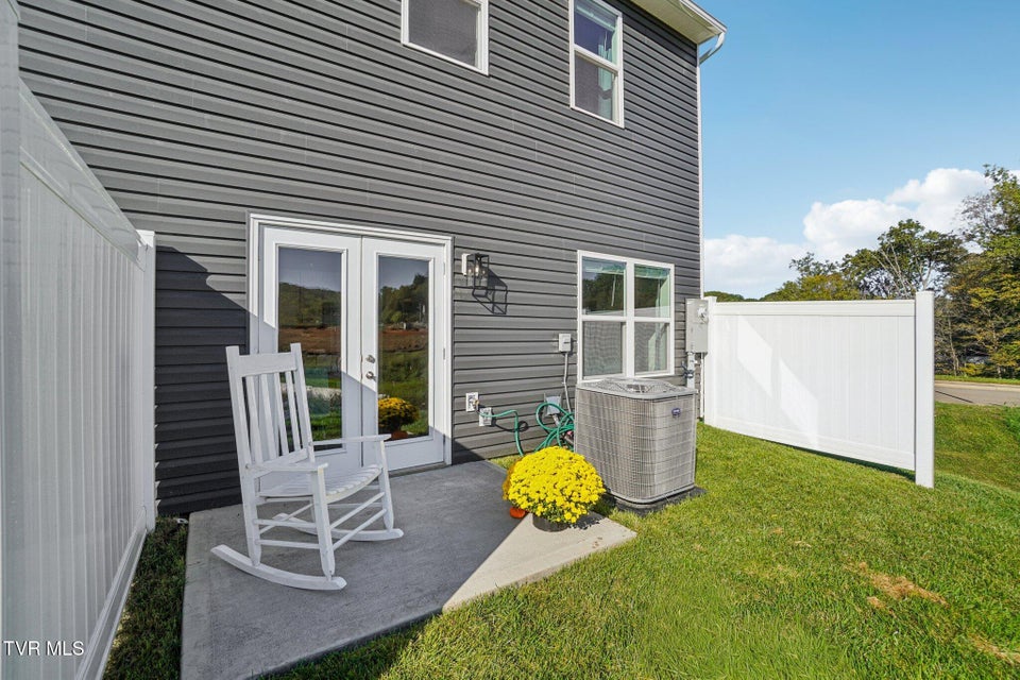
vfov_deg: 77.3
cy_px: 340
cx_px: 510
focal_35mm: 15
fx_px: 425
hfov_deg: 100.4
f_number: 8
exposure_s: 1/250
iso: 100
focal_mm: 10
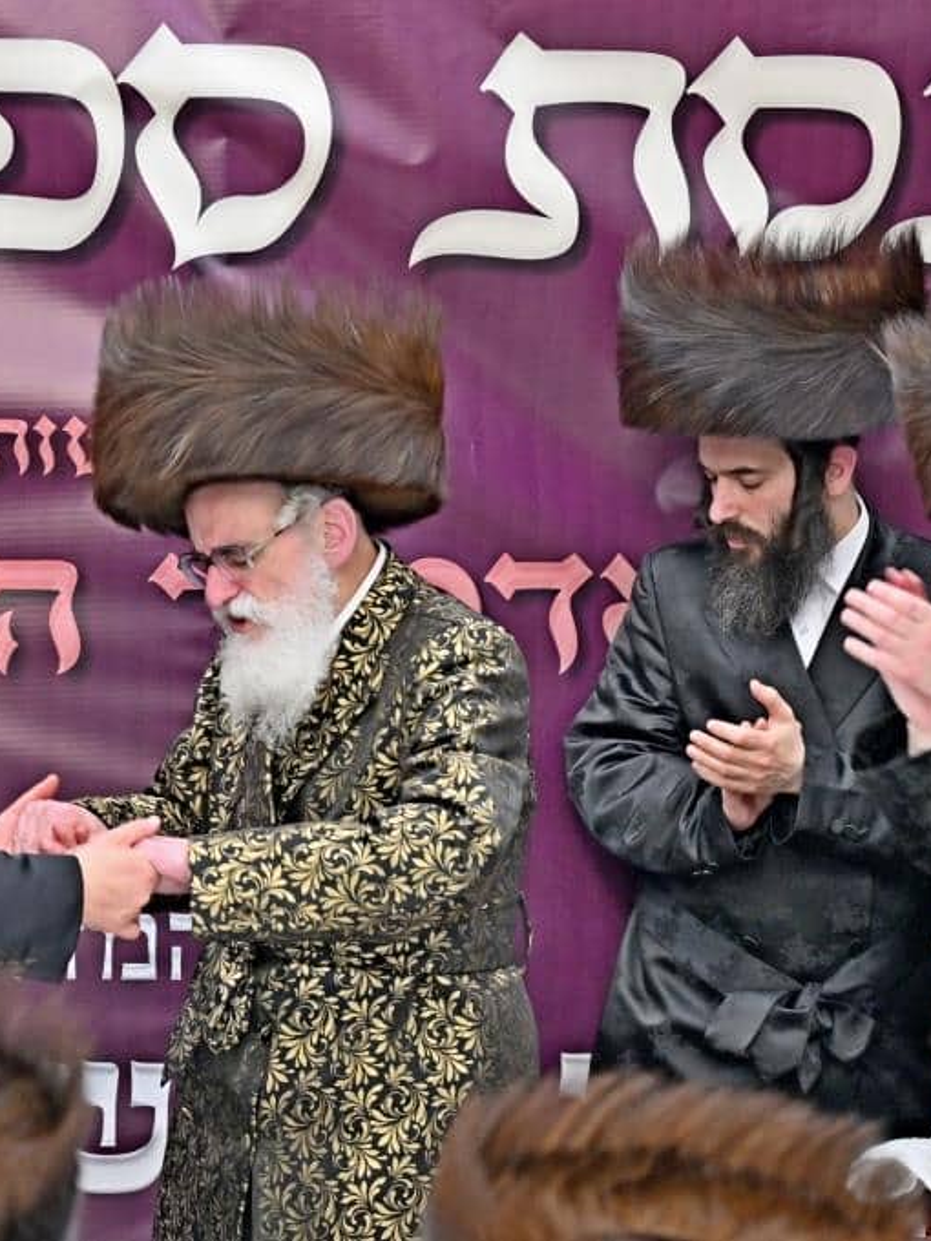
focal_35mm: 249
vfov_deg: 8.0
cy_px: 620
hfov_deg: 6.0
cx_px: 135
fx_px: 8929
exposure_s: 1/200
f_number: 4
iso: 500
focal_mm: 115
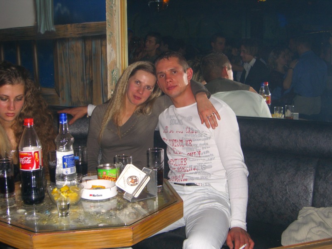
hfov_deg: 41.2
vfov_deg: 31.5
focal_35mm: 46
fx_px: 441
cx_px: 166
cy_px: 124
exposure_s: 1/60
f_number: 3.1
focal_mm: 9.5
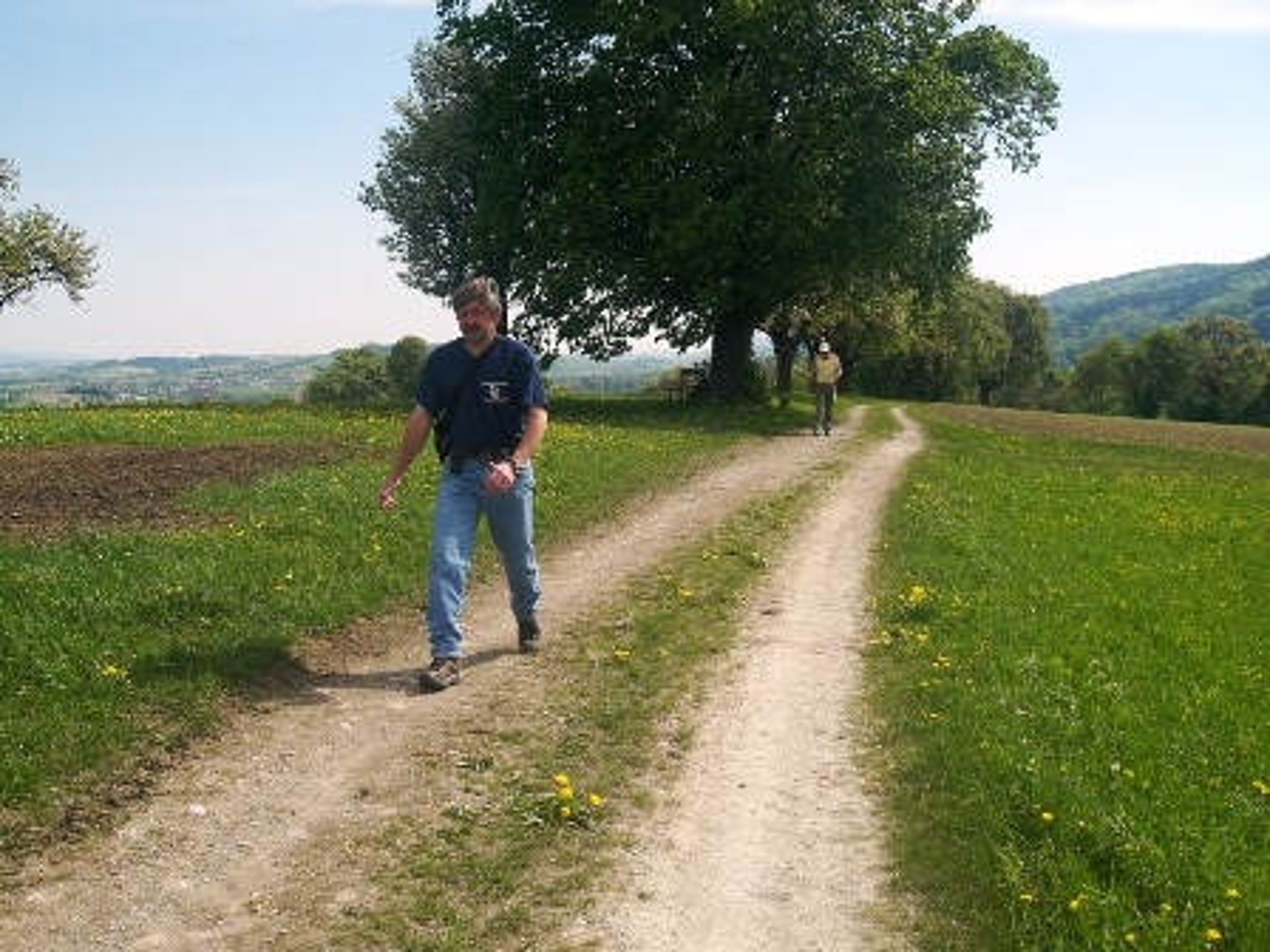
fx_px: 1394
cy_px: 476
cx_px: 635
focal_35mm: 38
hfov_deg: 49.0
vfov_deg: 37.7
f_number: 4.4
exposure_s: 1/640
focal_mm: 6.3
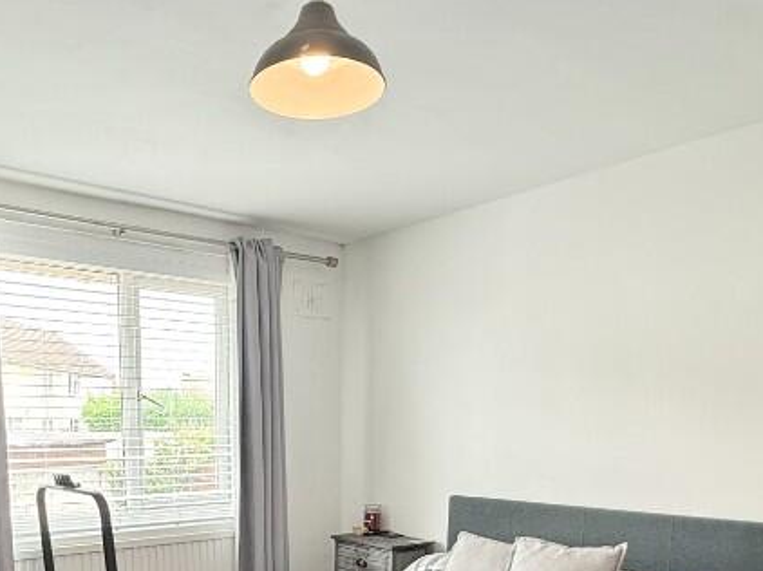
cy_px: 531
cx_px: 280
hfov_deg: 53.3
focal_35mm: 34
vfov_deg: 38.4
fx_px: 749
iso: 160
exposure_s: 1/100
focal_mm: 2.22
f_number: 2.2
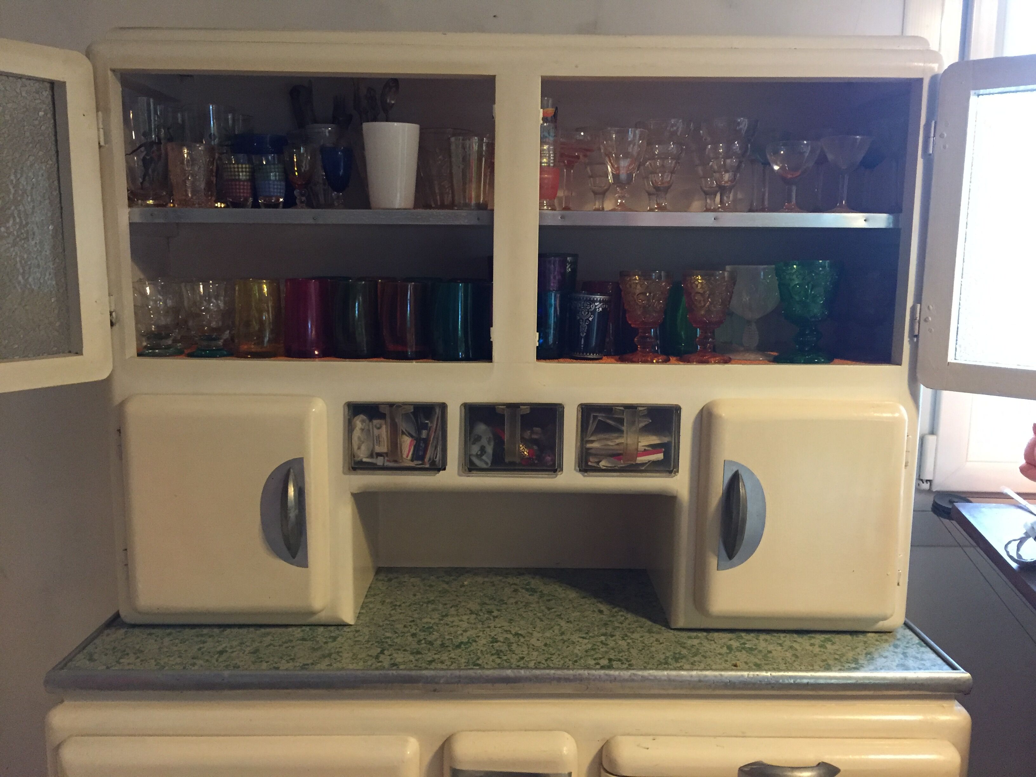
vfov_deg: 48.2
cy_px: 388
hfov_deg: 61.7
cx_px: 518
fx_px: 868
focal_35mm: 29
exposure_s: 1/17
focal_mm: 4.15
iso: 250
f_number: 2.2
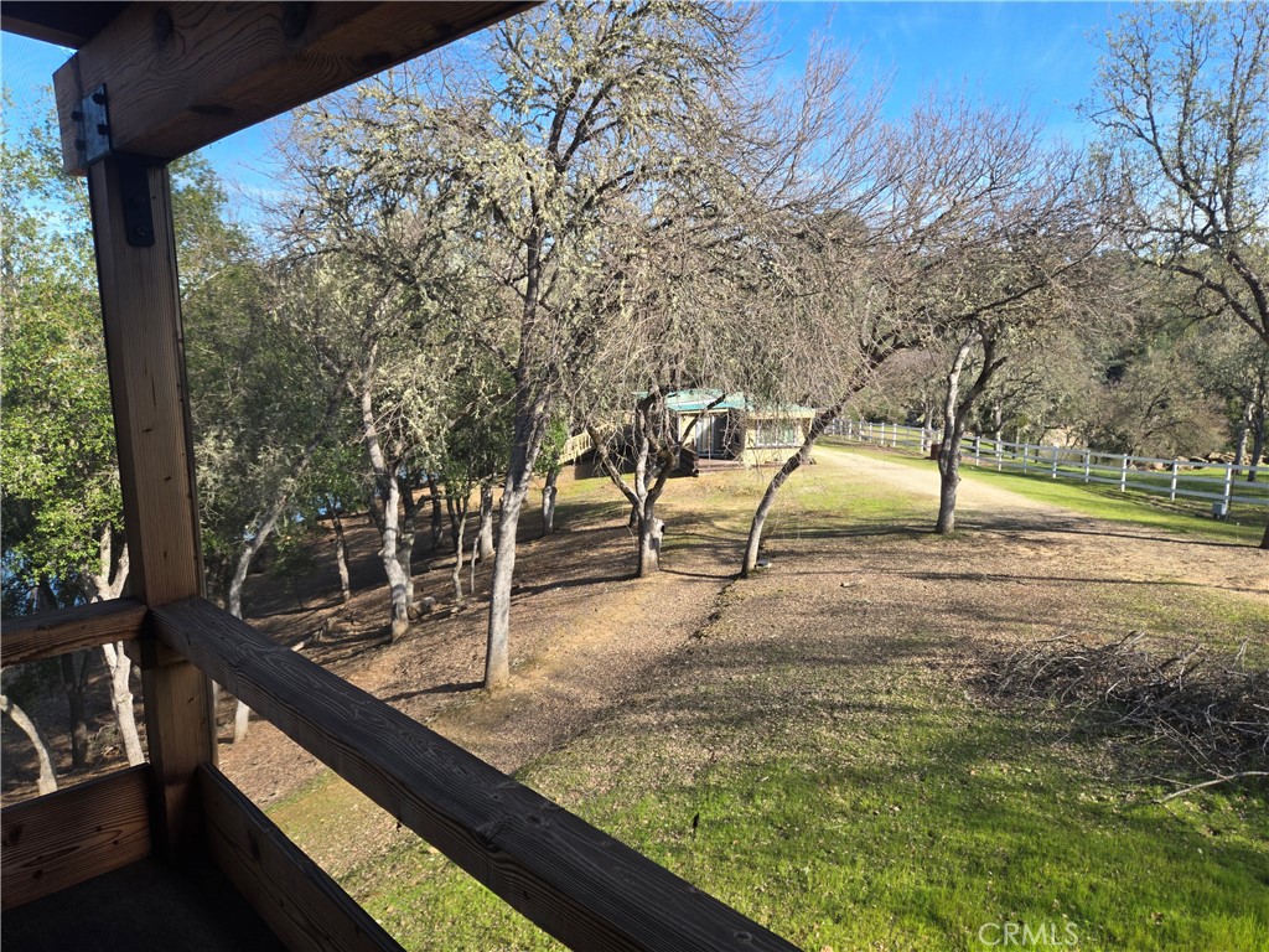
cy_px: 476
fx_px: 843
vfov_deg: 58.9
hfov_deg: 73.9
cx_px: 634
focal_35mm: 23
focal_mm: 5.4
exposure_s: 1/309
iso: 25
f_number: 1.8
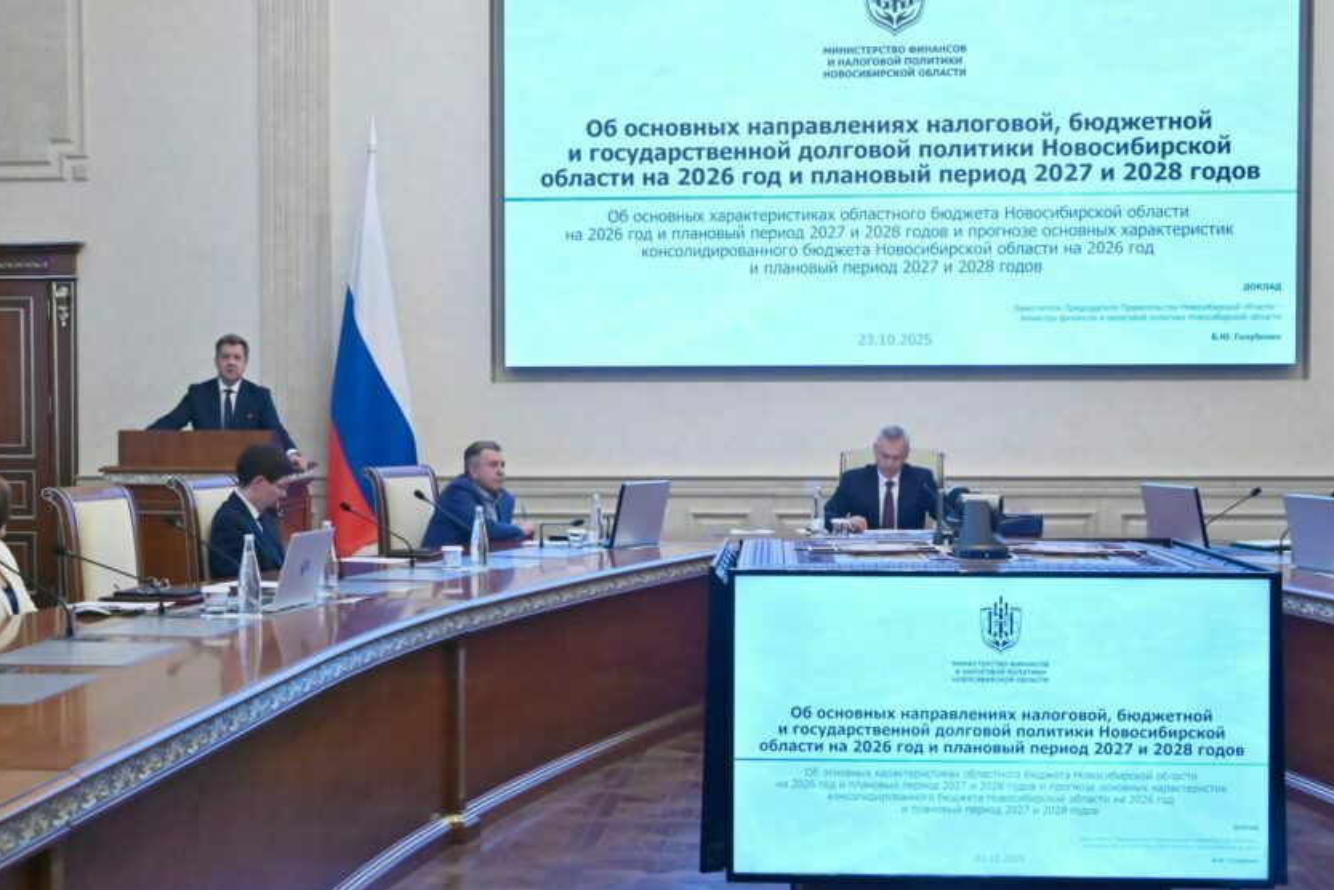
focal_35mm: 54
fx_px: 2002
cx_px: 650
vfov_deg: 25.1
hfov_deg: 36.9
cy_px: 455
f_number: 13
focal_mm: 50
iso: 6400
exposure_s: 1/160
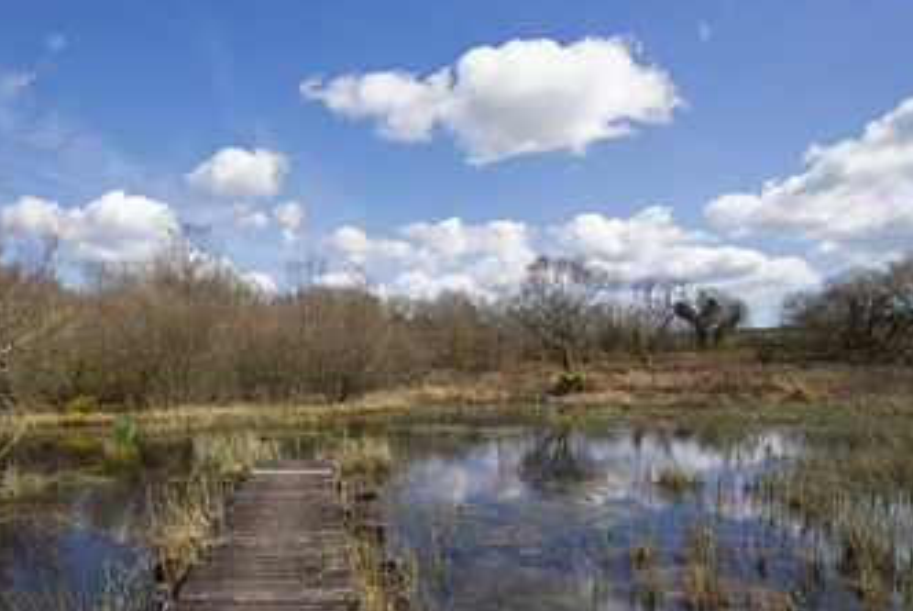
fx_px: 660
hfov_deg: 66.7
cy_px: 372
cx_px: 278
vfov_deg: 49.3
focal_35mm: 26
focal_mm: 18
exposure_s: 1/200
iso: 200
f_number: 11
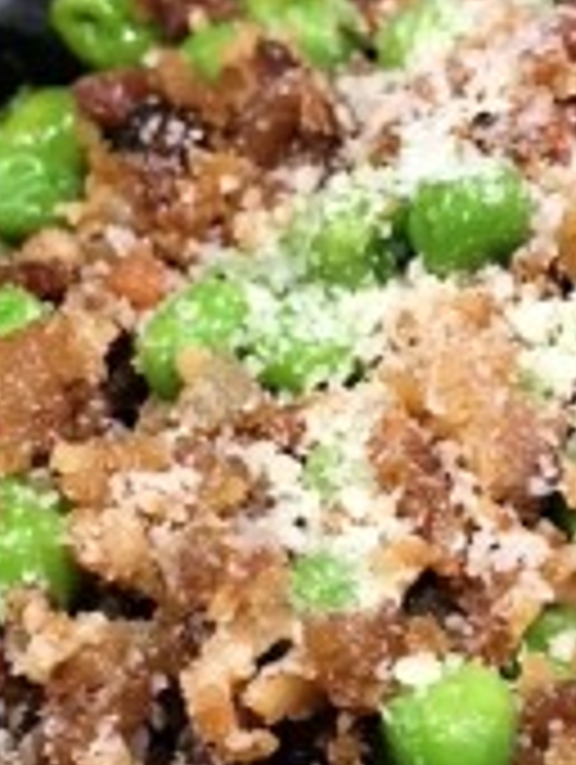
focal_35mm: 99
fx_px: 2191
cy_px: 698
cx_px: 443
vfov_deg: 19.4
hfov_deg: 14.9
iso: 40
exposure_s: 1/20
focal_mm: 3.99
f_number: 1.8
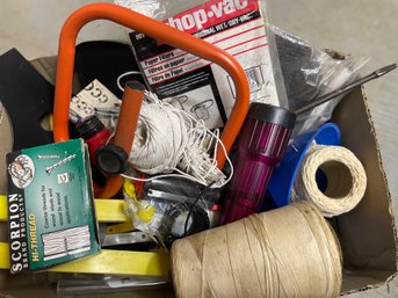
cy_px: 149
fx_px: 299
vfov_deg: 53.0
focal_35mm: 26
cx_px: 199
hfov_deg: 67.3
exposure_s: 1/60
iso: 200
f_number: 1.6
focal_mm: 4.2
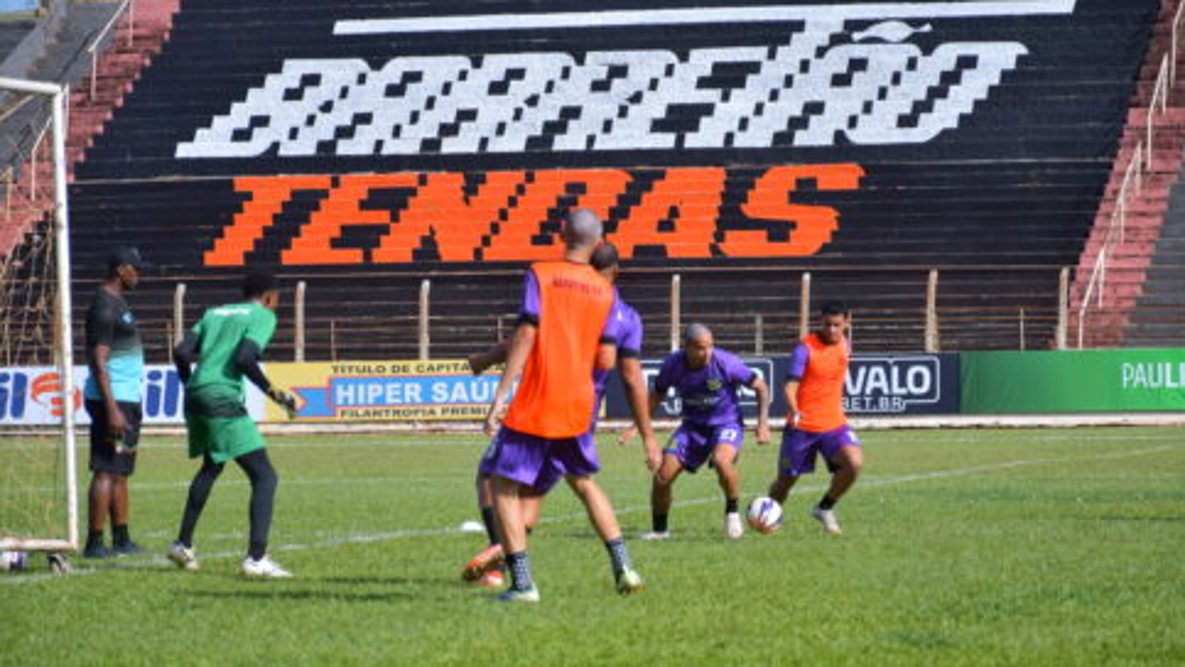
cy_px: 389
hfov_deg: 14.3
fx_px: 4715
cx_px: 595
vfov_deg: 8.1
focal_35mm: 150
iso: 400
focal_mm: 95
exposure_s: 1/4000
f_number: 5.3
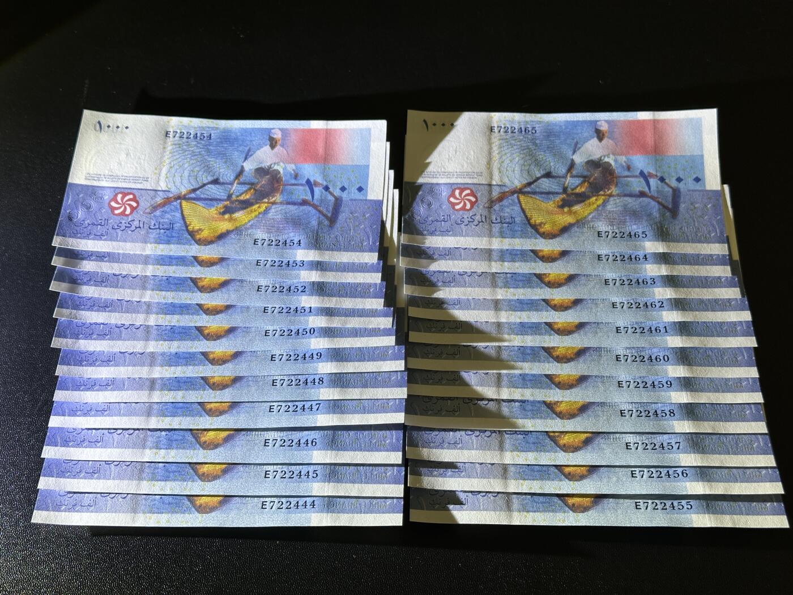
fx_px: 1100
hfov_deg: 39.7
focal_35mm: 48
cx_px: 396
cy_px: 298
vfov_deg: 30.3
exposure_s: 1/100
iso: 64
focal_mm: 6.86
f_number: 1.78
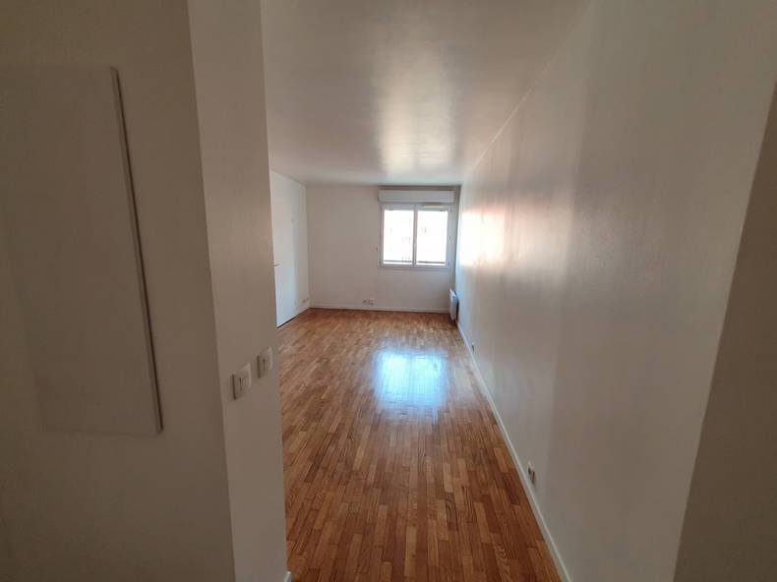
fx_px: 292
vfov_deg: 89.9
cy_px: 291
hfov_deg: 106.2
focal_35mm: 13
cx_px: 388
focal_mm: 1.8
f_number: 2.2
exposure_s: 1/50
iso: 80
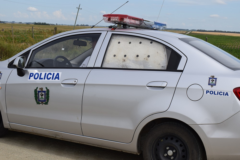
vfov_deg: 23.8
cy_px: 80
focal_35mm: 57
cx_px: 120
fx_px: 380
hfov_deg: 35.1
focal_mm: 38
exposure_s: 1/500
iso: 200
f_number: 11
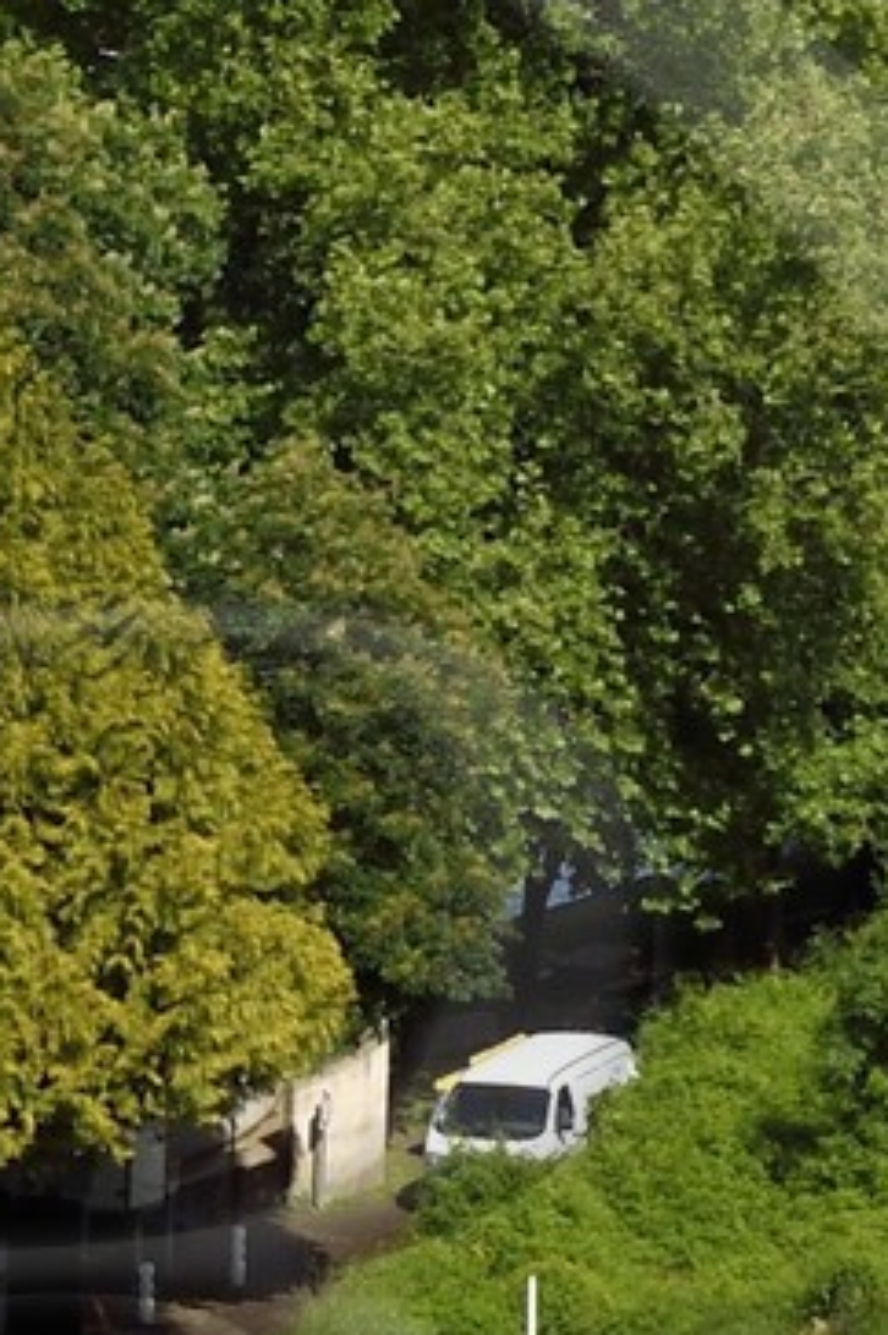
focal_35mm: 238
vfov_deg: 8.6
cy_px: 1295
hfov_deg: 5.7
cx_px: -341
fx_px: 8822
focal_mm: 36
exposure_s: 1/250
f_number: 20
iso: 200
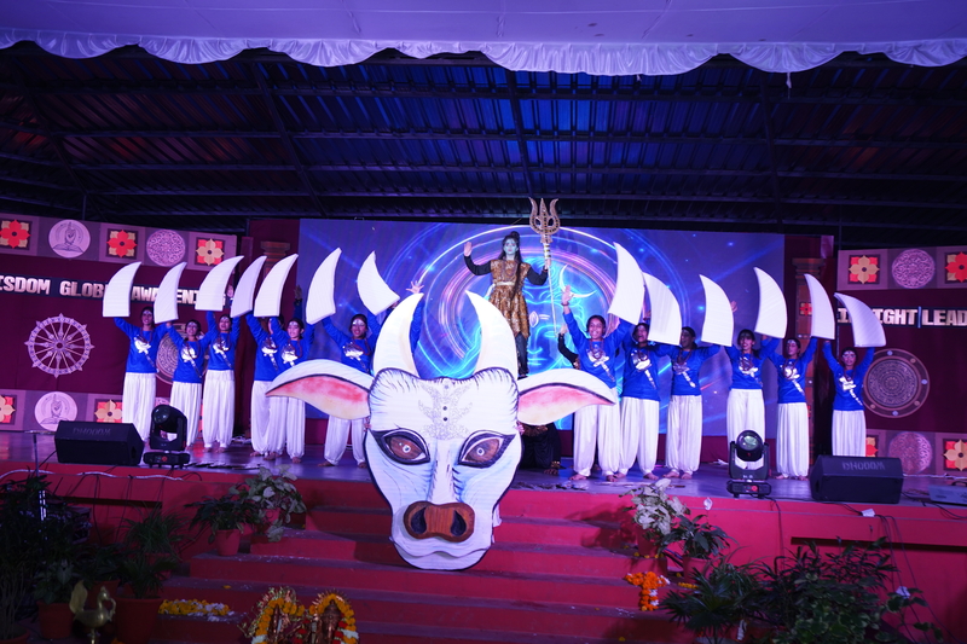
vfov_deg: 35.9
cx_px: 484
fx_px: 994
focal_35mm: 37
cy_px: 322
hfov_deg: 51.9
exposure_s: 1/125
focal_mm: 37
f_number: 4.5
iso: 800
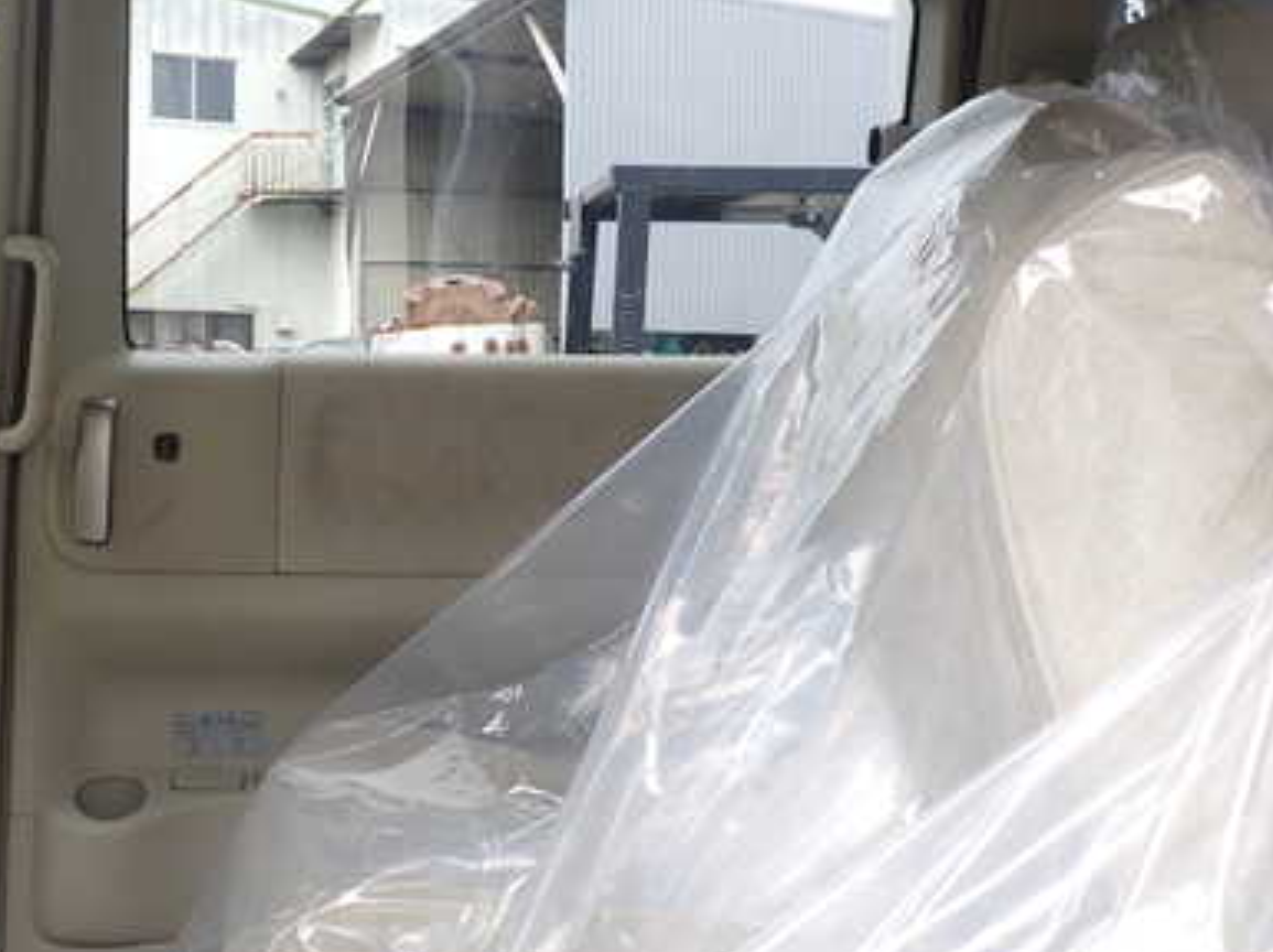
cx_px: 470
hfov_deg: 47.4
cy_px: 397
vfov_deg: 36.7
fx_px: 1433
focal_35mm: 39
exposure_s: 1/125
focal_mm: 4.5
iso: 100
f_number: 2.8
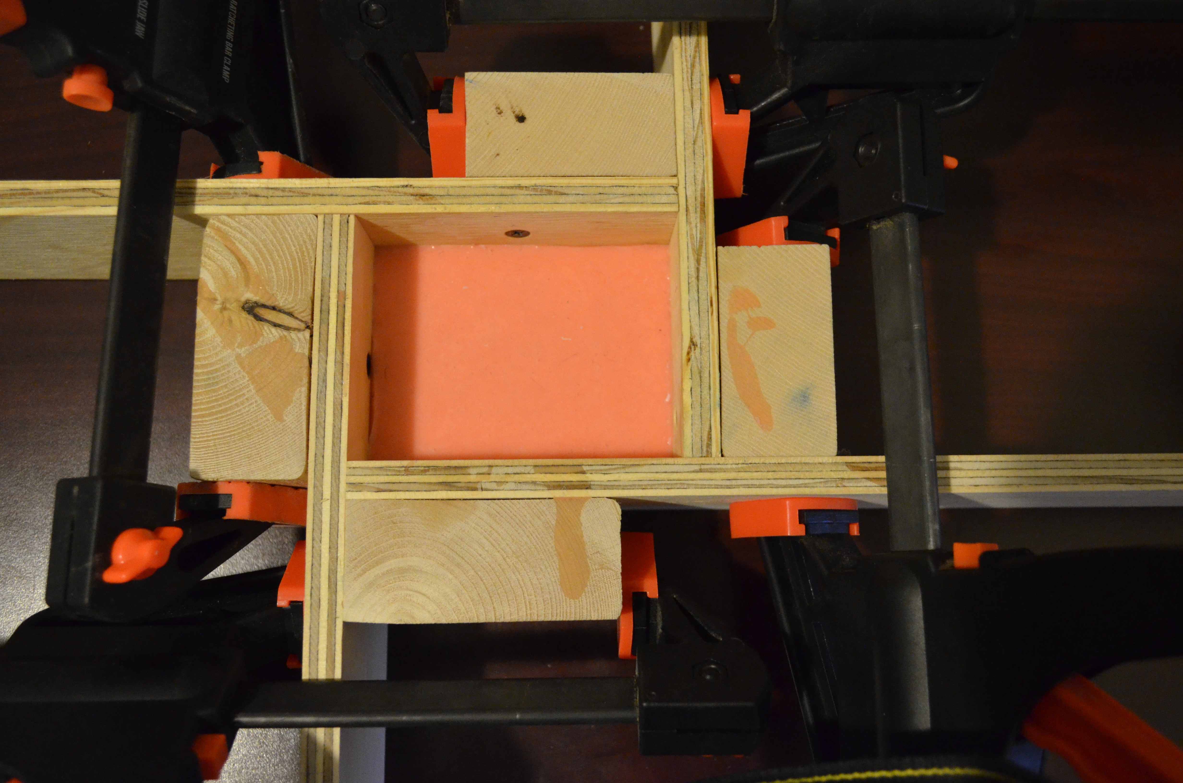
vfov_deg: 39.8
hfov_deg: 57.3
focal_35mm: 33
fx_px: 1082
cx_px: 592
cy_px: 392
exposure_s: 1/15
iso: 3200
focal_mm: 22
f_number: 4
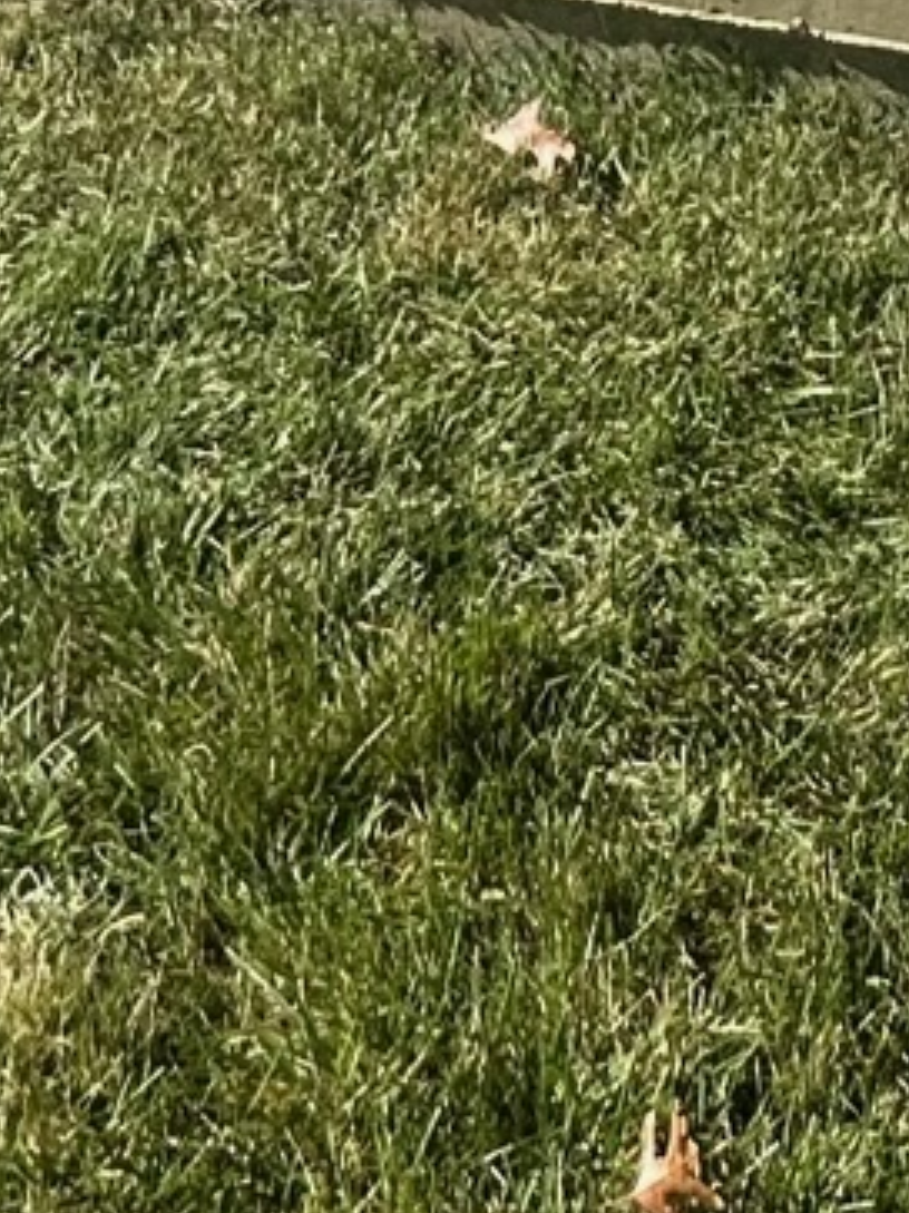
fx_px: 2768
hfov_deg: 18.6
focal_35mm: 79
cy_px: -1801
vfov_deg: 14.4
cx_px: 612
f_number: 2.2
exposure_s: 1/2398
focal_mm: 2.22
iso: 50
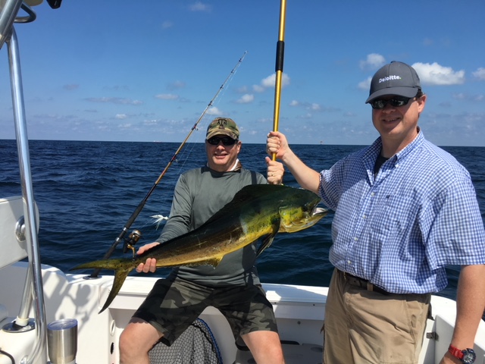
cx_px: 242
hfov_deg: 61.7
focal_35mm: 29
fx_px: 406
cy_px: 182
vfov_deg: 48.2
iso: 25
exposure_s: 1/2198
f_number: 2.2
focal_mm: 4.15
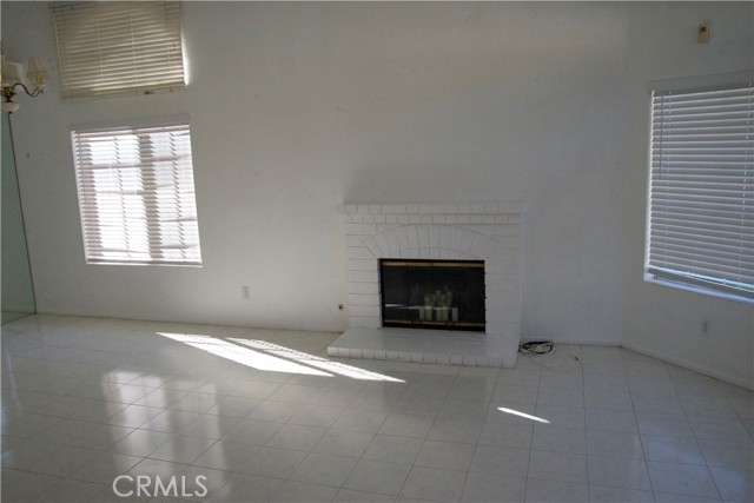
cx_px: 377
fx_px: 607
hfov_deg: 63.6
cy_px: 252
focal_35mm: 29
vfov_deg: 45.0
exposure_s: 1/800
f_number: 14
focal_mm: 29
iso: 6400
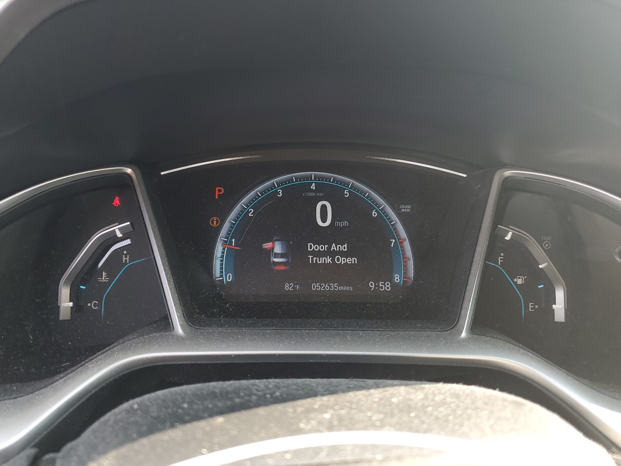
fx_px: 466
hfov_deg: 67.3
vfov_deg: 53.1
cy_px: 233
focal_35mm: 26
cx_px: 310
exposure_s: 1/135
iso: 50
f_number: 1.5
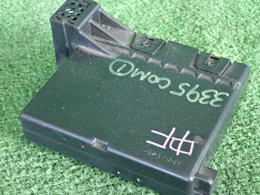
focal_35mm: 69
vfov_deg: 21.3
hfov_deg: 28.2
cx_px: 133
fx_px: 518
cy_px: 95
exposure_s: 1/125
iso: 3200
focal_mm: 10.35
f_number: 3.5
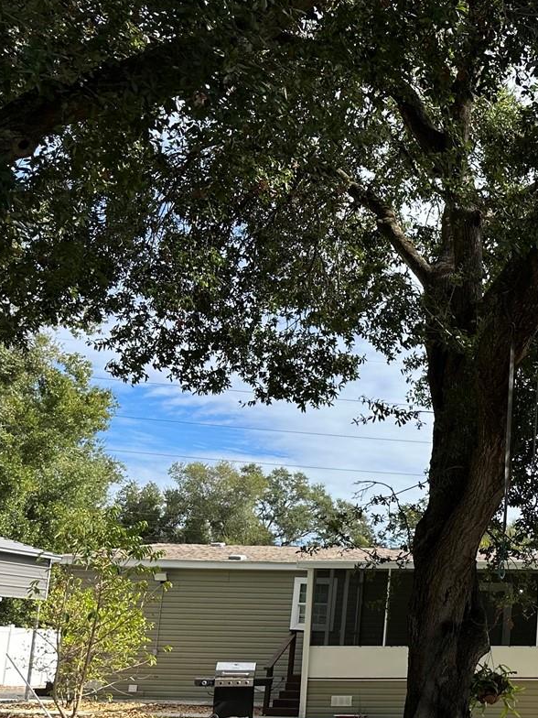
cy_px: 498
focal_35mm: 49
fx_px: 1015
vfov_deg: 38.3
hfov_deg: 25.5
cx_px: 698
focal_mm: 6.86
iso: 80
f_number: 1.78
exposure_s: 1/2591
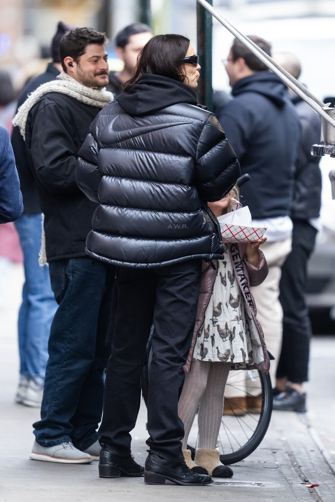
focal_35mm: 400
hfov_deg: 3.4
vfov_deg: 5.2
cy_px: 251
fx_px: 5583
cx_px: 168
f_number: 2.8
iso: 8000
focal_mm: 400
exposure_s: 1/500
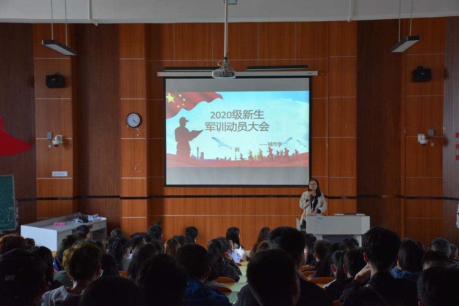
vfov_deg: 25.7
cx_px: 230
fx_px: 669
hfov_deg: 37.9
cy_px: 153
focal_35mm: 52
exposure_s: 1/60
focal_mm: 35
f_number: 4.2
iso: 900
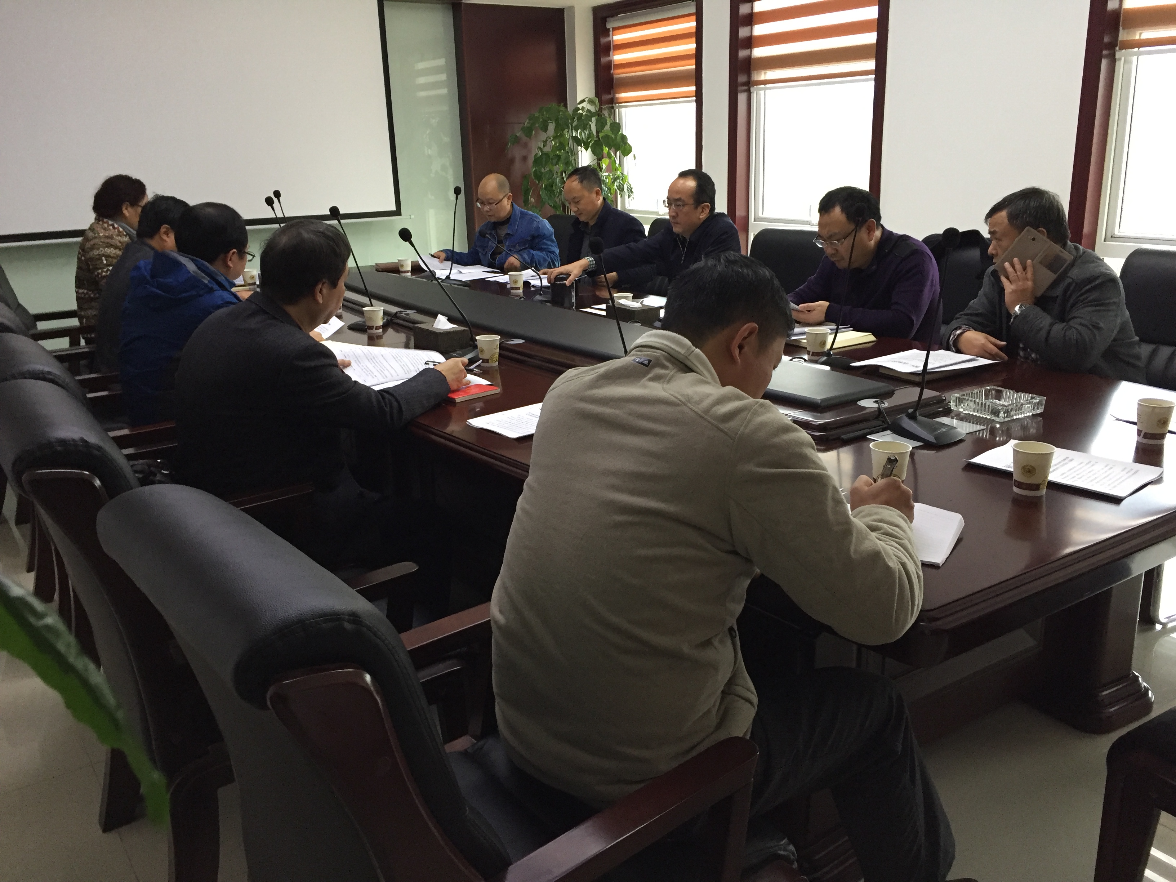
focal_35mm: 29
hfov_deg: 61.7
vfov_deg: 48.2
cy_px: 441
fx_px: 985
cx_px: 588
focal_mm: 4.15
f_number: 2.2
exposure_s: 1/33
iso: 200
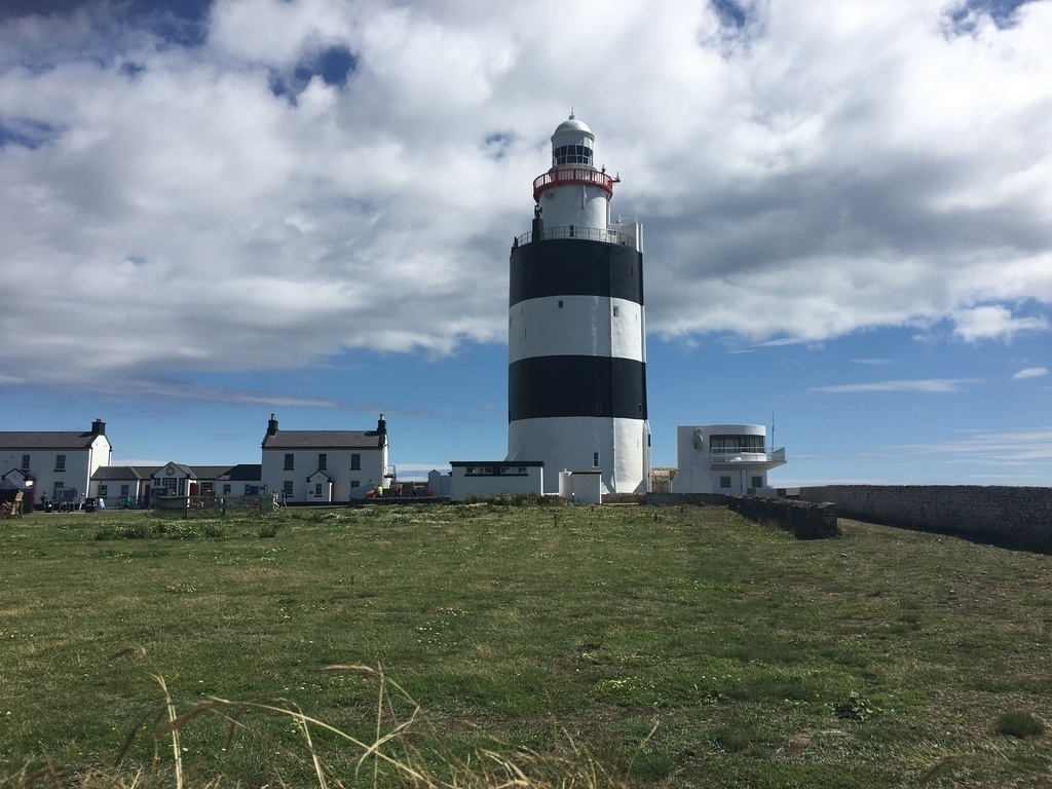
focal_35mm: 29
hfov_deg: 61.7
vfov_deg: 48.2
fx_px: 881
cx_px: 526
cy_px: 394
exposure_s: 1/3344
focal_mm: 4.15
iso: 25
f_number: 2.2
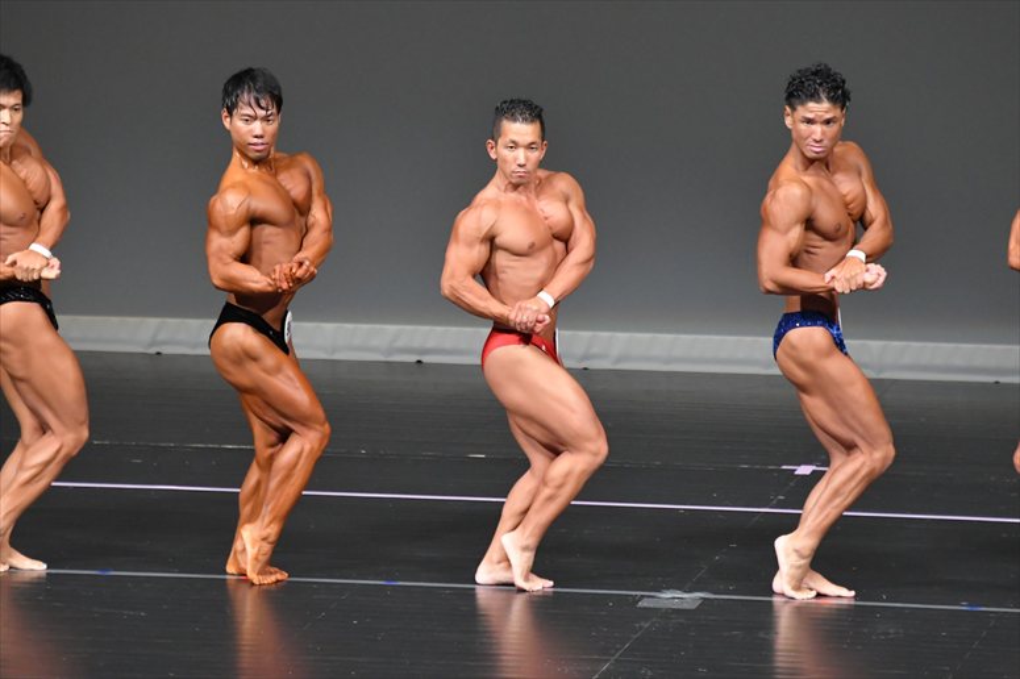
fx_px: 9770
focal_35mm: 345
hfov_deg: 6.0
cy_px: 340
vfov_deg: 4.0
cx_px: 510
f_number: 5.6
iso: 5000
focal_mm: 230
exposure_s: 1/400
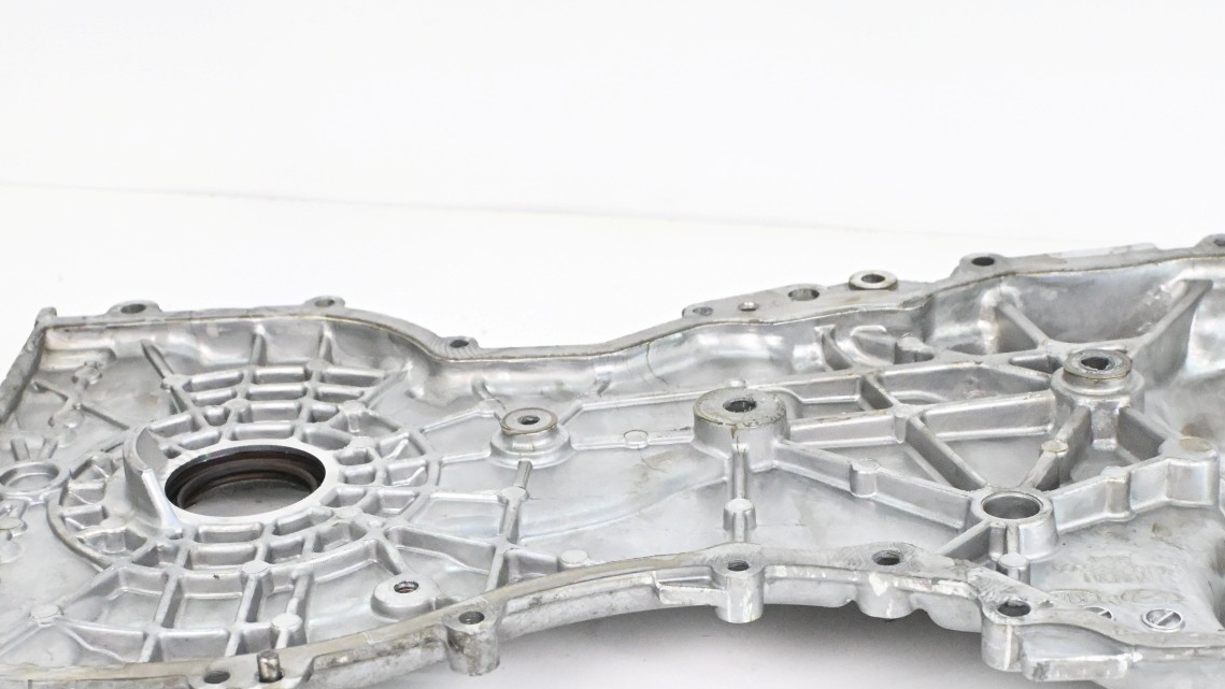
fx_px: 2396
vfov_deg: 16.3
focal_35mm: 74
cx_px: 683
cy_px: 523
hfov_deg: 28.7
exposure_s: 1/1000
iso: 10000
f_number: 6.3
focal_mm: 33
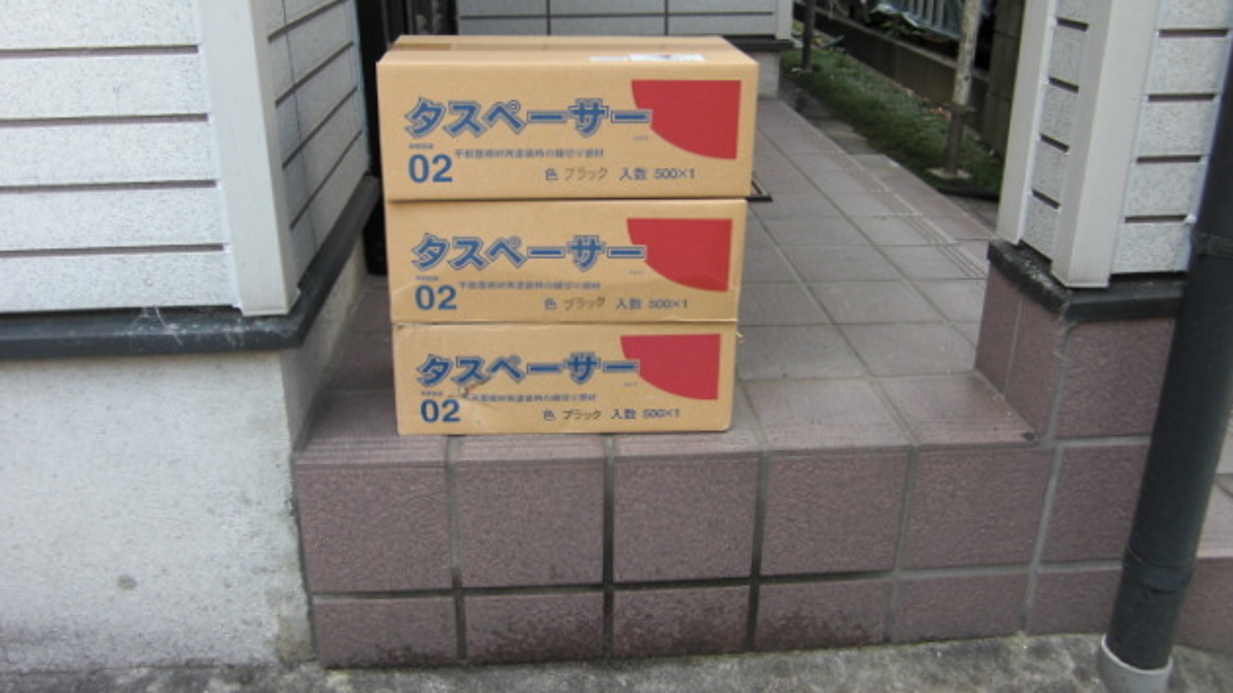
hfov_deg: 62.6
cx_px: 611
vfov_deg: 37.5
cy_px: 254
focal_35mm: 31
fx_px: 1013
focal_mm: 4.9
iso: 50
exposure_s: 1/80
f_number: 2.6
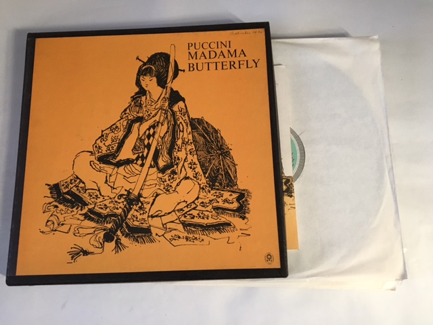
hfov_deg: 61.7
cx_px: 216
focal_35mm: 29
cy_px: 162
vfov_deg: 48.2
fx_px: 363
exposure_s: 1/20
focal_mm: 4.15
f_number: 2.2
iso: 200
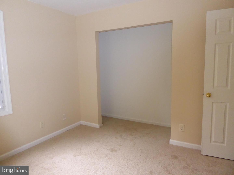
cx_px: 117
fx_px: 169
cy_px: 88
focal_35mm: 25
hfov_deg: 69.4
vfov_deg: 54.9
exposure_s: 1/60
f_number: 3.3
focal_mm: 4.3
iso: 800
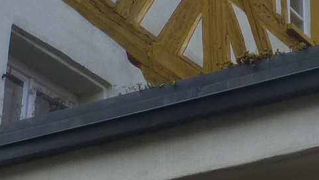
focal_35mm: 146
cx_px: 228
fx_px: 1235
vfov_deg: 7.9
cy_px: -203
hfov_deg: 14.7
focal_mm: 4.4
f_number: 4
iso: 100
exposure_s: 1/320
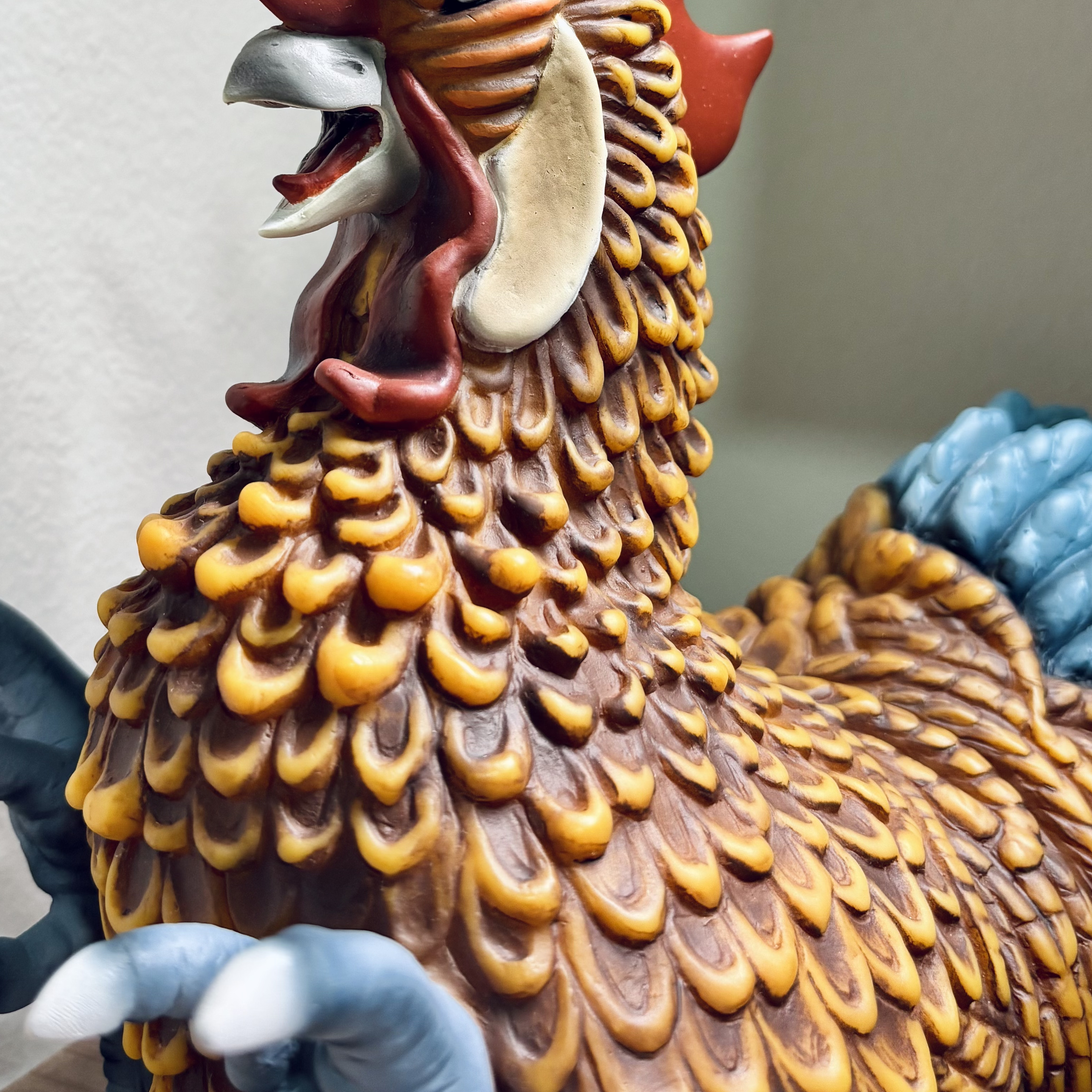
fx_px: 1428
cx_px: 478
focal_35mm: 40
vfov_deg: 40.9
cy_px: 303
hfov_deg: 41.8
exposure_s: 1/50
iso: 100
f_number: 1.6
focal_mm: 5.96
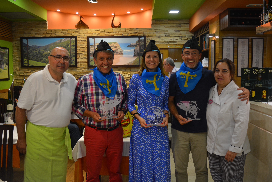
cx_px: 136
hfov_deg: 53.1
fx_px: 272
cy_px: 91
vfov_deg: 36.9
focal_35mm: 36
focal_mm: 24
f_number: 4
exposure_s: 1/60
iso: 560
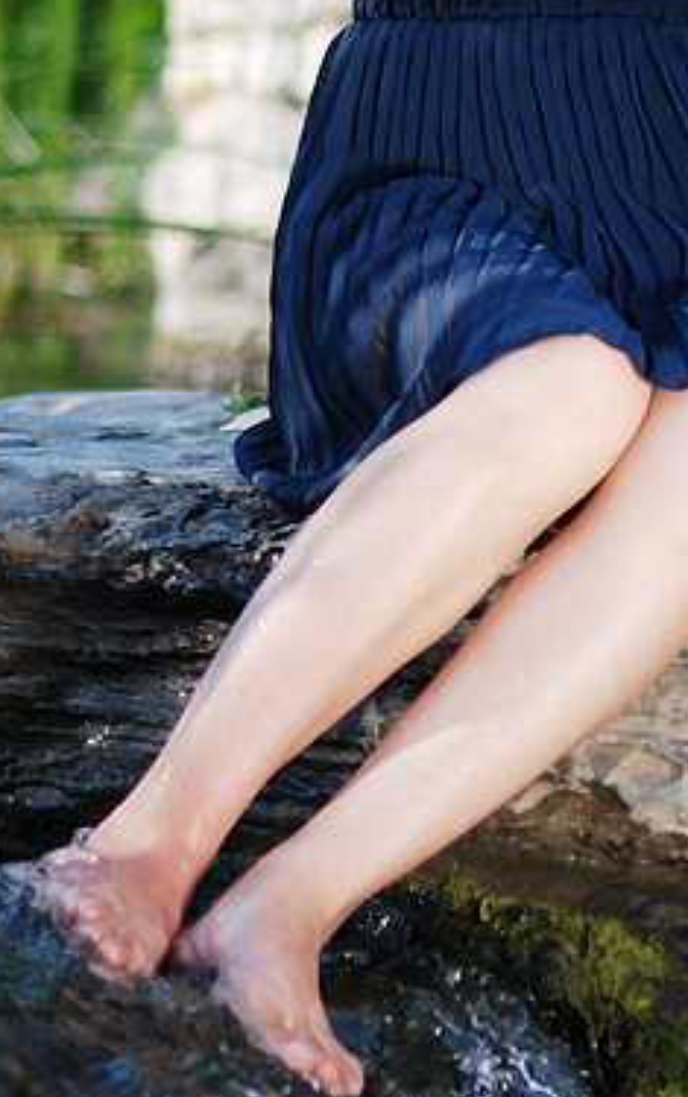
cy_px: 70
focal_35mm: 312
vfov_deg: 6.7
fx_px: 9349
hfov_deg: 4.2
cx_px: 495
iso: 100
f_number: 1.8
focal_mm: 85
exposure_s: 1/2000
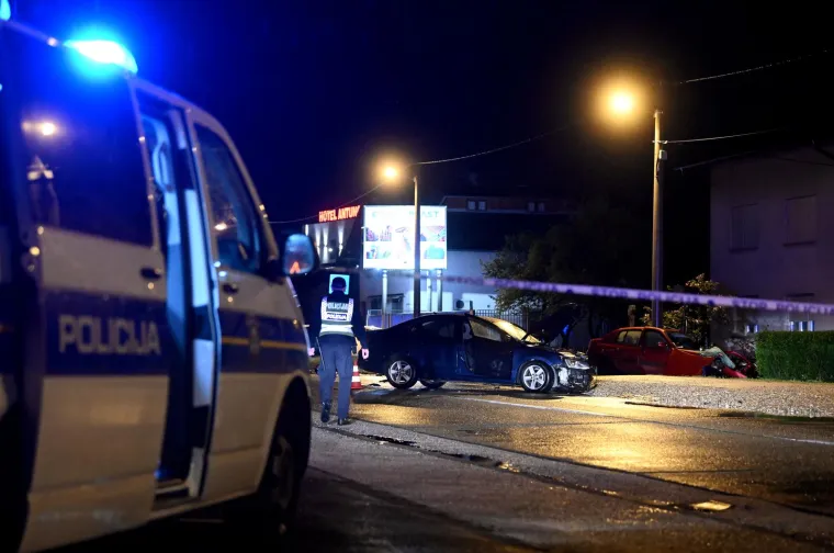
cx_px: 417
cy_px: 276
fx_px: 1896
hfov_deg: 24.8
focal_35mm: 82
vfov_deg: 16.6
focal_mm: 82
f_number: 3.2
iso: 6400
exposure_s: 1/50
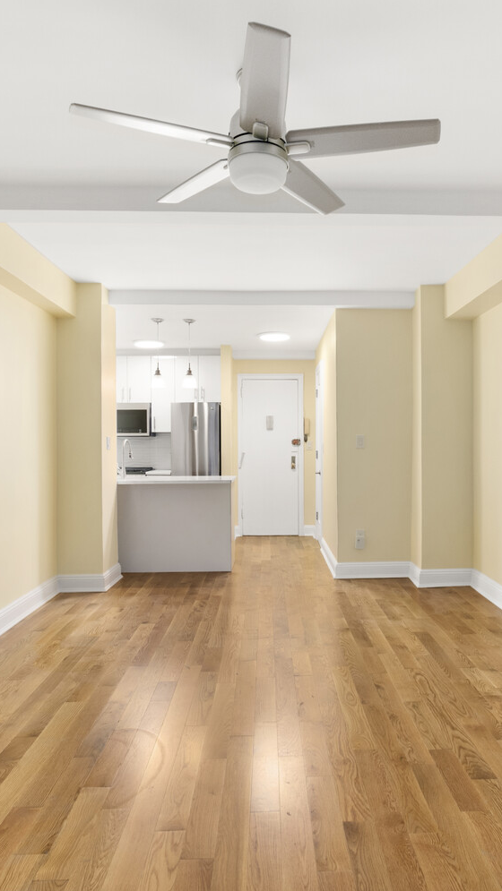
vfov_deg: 63.0
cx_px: 282
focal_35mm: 31
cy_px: 444
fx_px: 728
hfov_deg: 38.0
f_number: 8
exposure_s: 1/3
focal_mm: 13
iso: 100
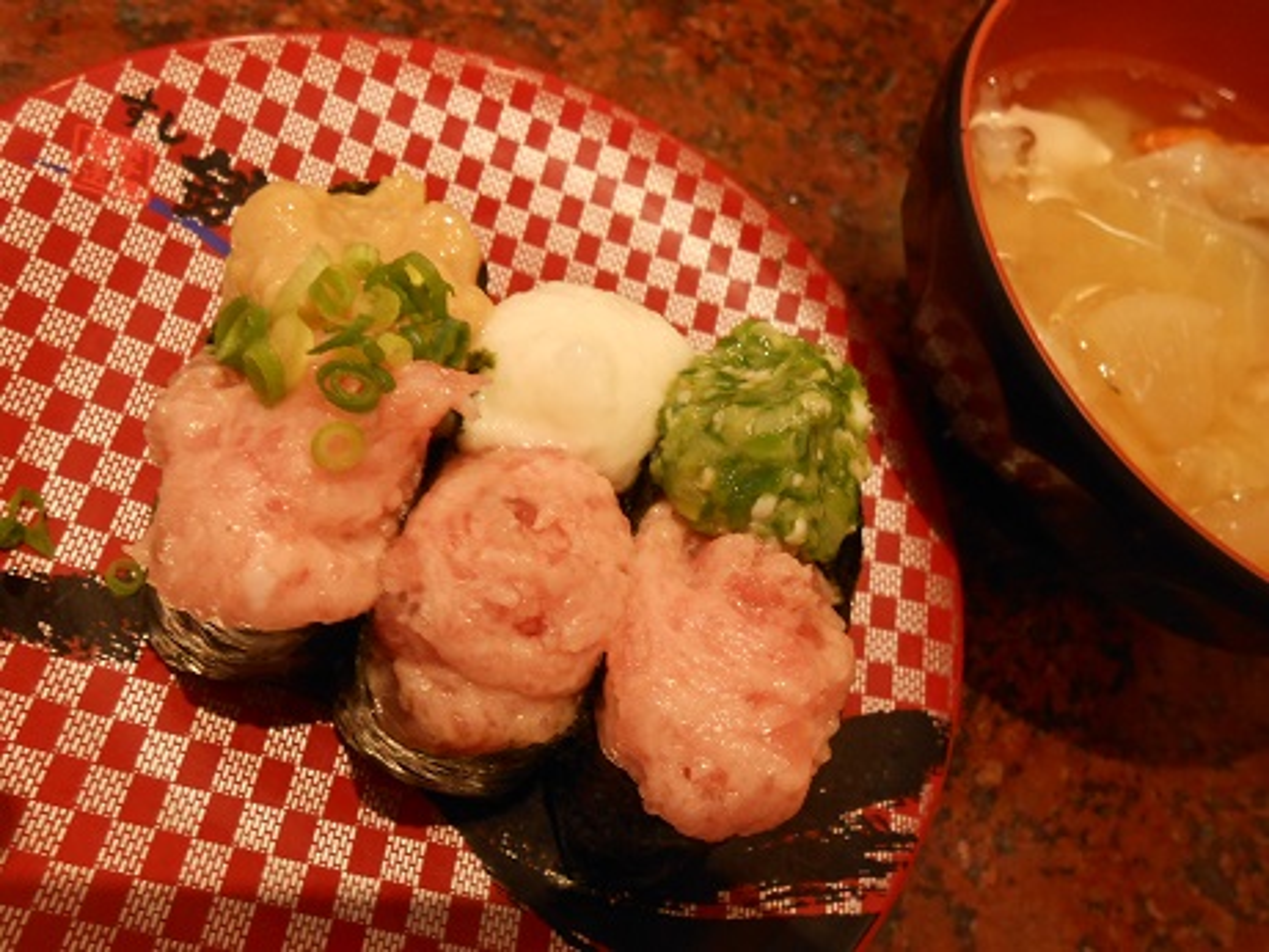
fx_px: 1100
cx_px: 634
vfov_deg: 46.8
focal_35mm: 30
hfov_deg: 60.0
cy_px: 476
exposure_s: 1/30
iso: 200
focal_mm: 5.3
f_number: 3.8
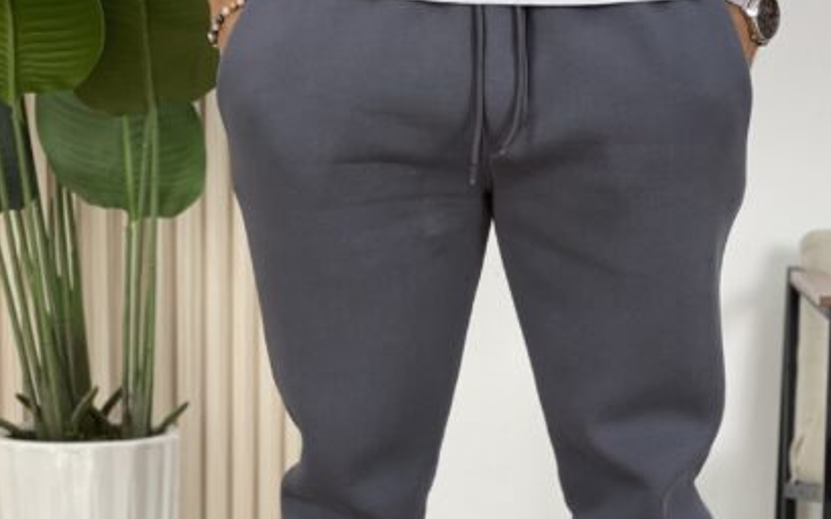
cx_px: 450
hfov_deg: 25.5
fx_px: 1834
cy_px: 429
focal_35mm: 81
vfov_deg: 16.0
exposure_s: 1/100
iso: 40
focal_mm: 6
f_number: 2
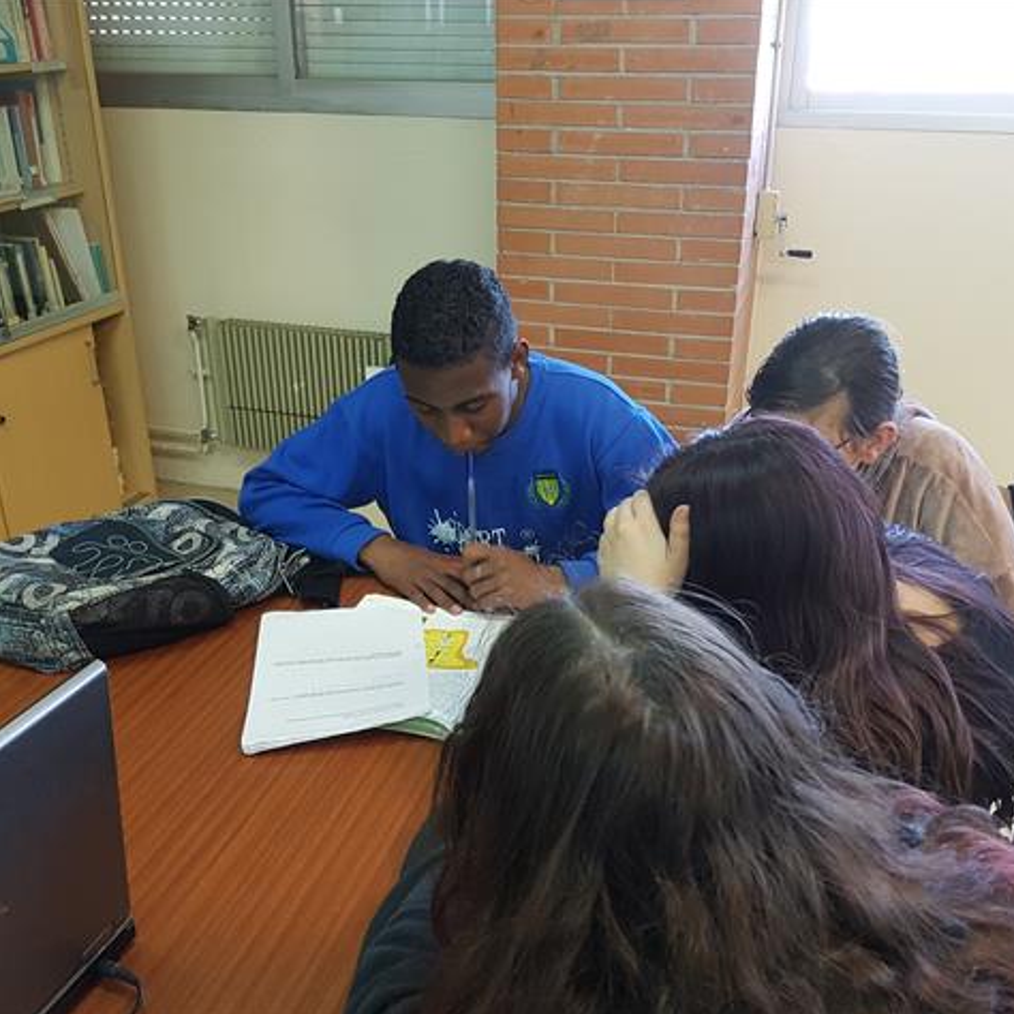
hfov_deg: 52.5
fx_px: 1027
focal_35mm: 31
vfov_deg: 52.5
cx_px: 511
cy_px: 507
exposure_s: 1/50
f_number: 1.7
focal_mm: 4.2
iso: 200
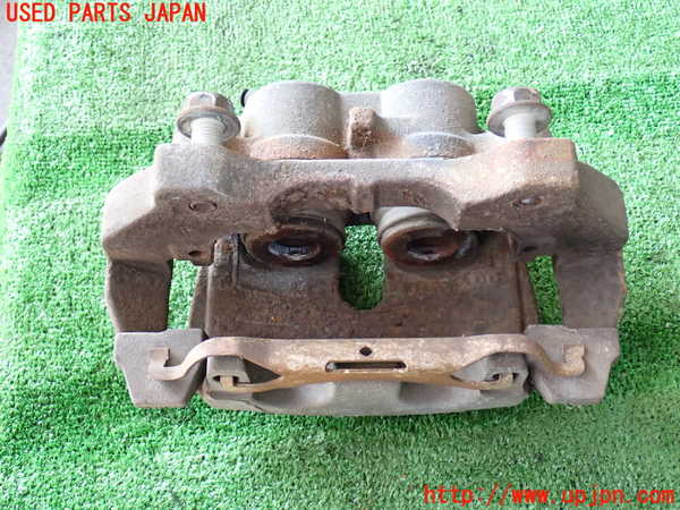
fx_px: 864
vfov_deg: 32.9
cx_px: 340
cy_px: 255
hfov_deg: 42.9
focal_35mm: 44
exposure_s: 1/40
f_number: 2.9
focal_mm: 7.84
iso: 500
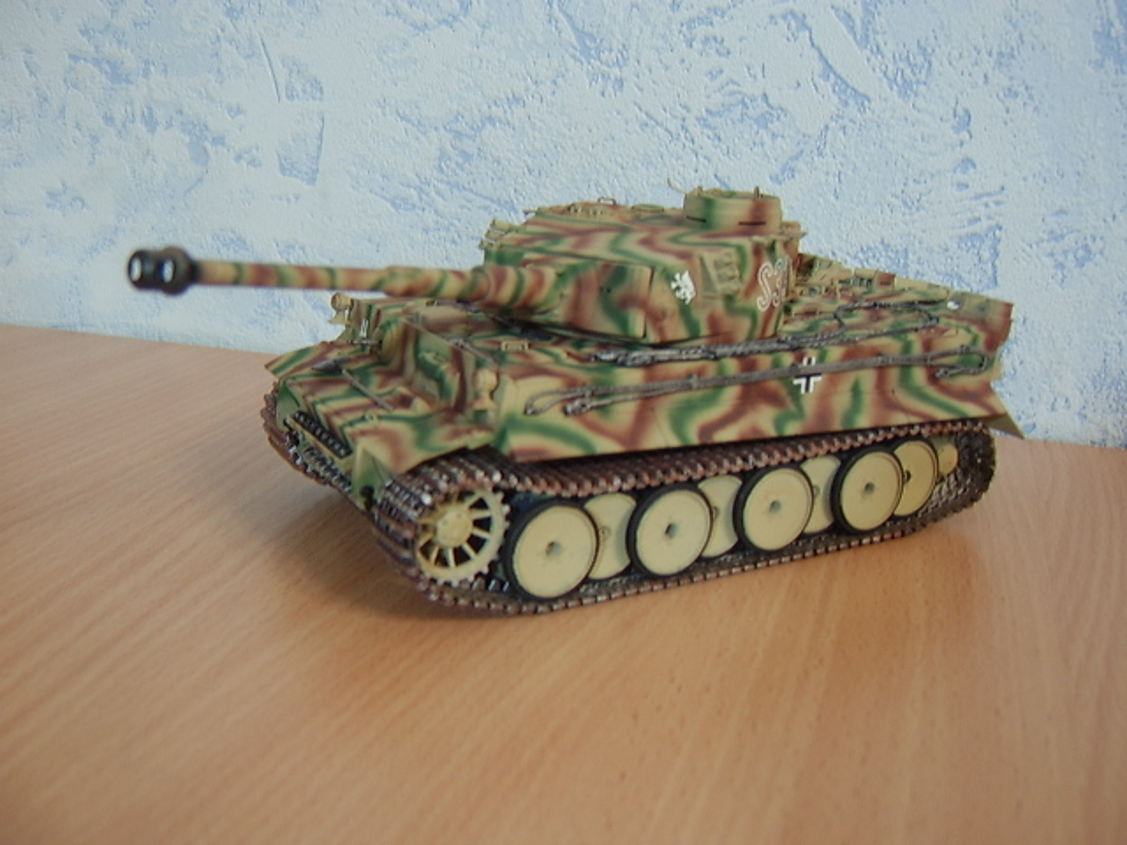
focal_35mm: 31
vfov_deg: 45.4
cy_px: 422
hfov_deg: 58.4
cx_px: 564
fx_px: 1009
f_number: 2.7
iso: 100
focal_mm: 8.13
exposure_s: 1/4
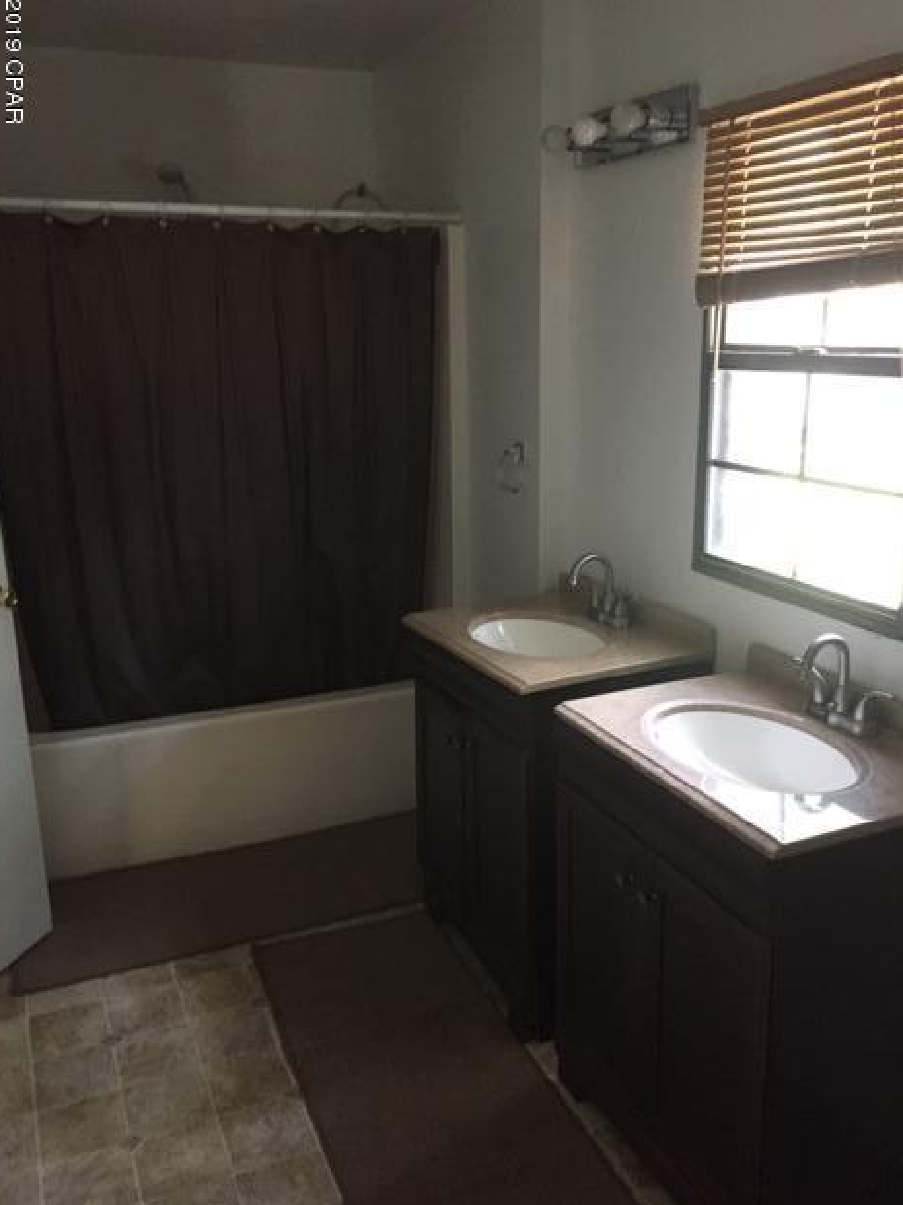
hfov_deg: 46.8
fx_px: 1044
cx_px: 442
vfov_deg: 60.0
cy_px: 592
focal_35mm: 30
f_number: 2.2
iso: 250
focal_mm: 4.15
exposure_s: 1/20
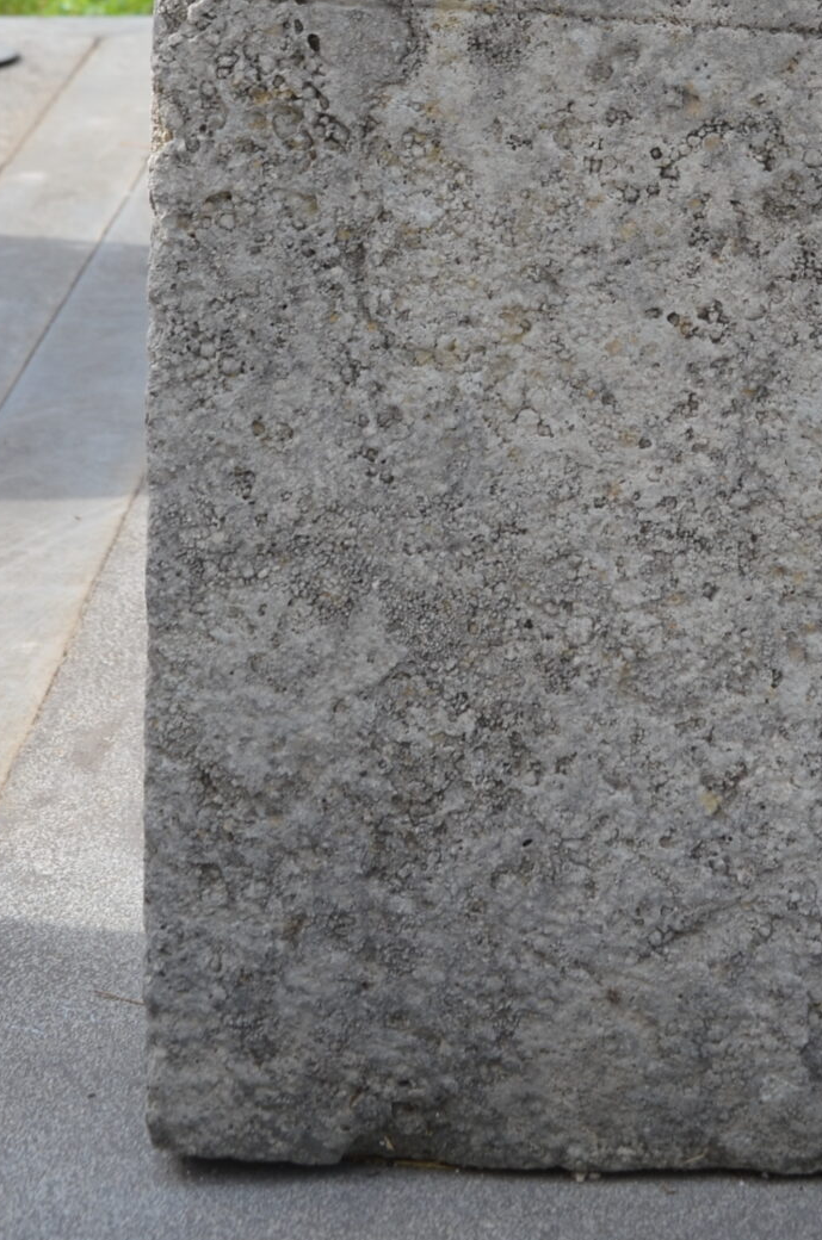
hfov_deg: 10.5
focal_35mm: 129
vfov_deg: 15.4
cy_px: -173
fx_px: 4445
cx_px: 827
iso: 140
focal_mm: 35
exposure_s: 1/250
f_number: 8
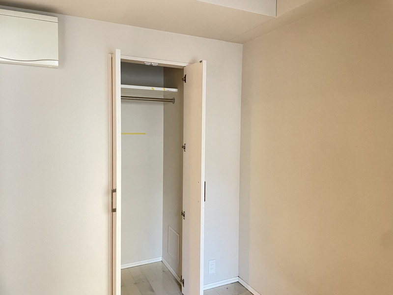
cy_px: 148
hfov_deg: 67.3
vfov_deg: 53.1
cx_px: 196
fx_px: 295
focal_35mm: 26
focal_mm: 4.2
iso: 500
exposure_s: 1/25
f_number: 1.6
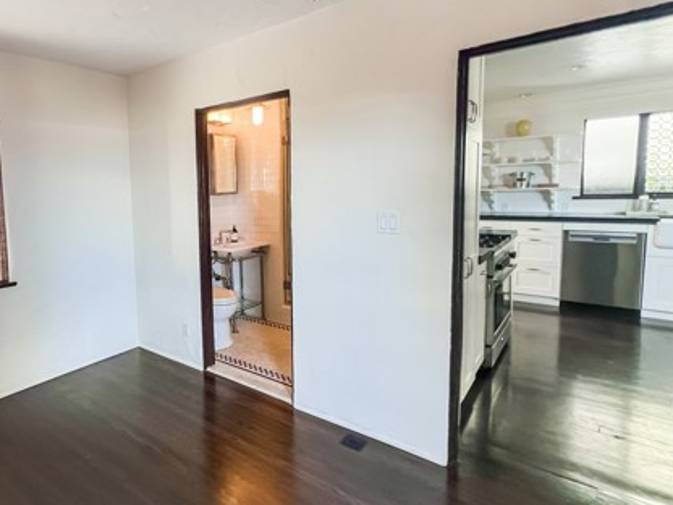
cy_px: 223
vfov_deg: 65.8
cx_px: 199
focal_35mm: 20
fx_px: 389
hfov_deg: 77.7
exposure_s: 1/120
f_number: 1.8
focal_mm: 1.57
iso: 200
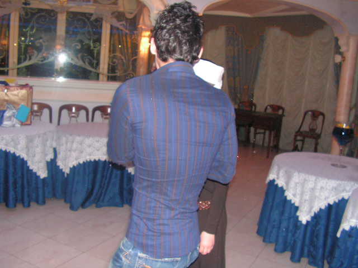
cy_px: 134
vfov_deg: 39.7
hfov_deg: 51.4
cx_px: 179
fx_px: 372
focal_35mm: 36
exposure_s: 1/40
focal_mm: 6
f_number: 3.2
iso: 200
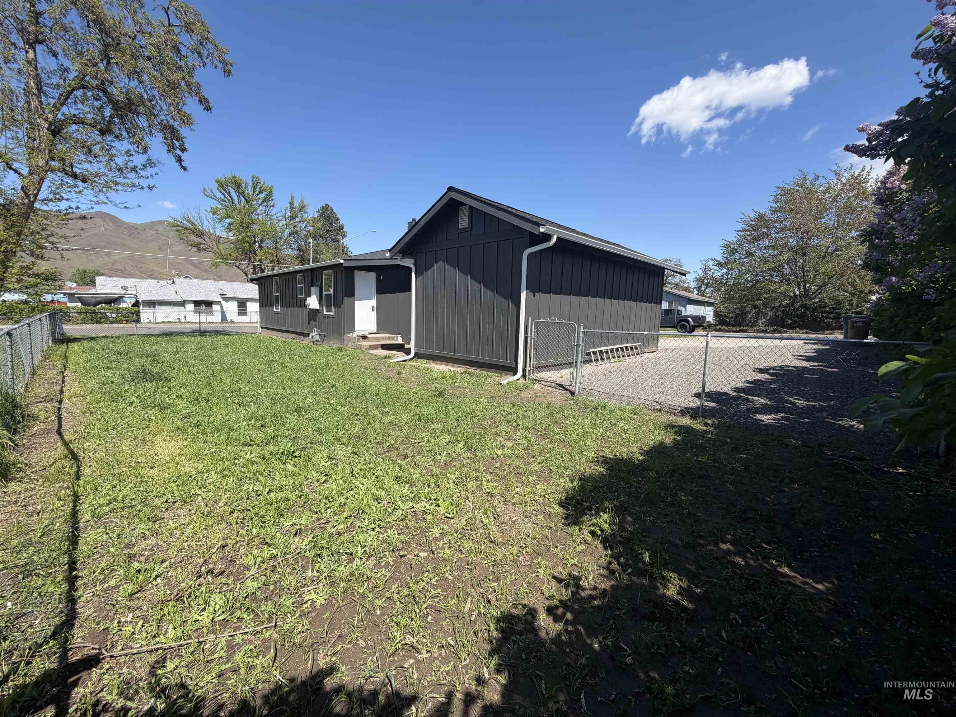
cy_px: 358
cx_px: 478
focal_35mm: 14
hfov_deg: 102.1
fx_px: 387
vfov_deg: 85.7
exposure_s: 1/770
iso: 25
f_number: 2.2
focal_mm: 2.22
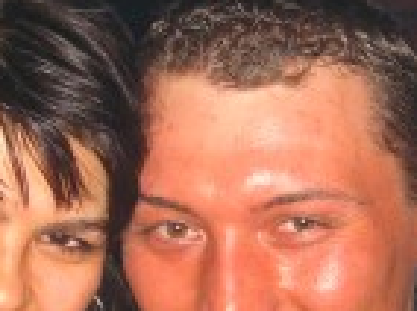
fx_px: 1936
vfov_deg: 9.2
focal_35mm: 161
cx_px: 261
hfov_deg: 12.3
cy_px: 246
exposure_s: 1/60
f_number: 2.8
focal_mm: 7.9
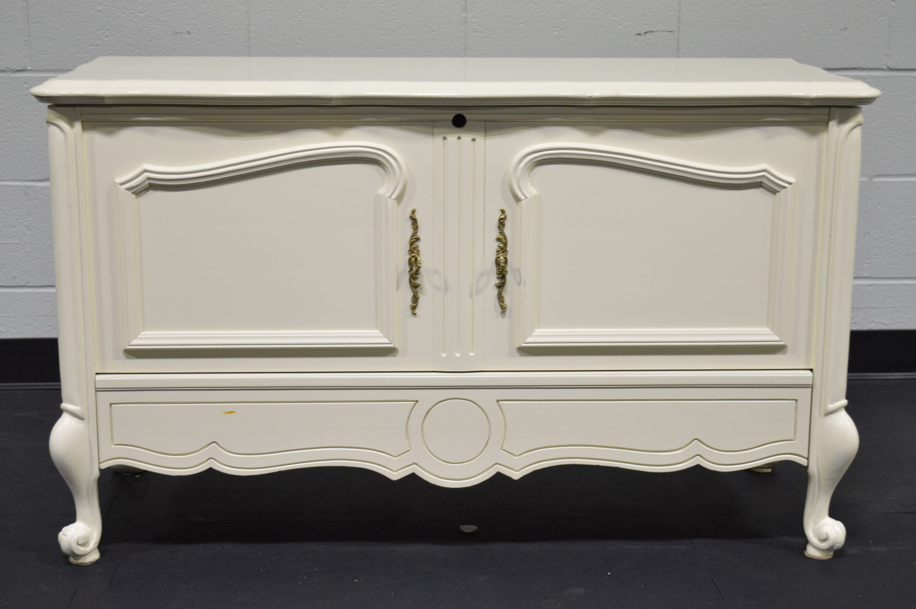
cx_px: 458
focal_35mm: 60
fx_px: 1525
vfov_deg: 22.6
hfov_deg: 33.4
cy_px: 304
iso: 800
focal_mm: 40
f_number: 5
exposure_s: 1/60
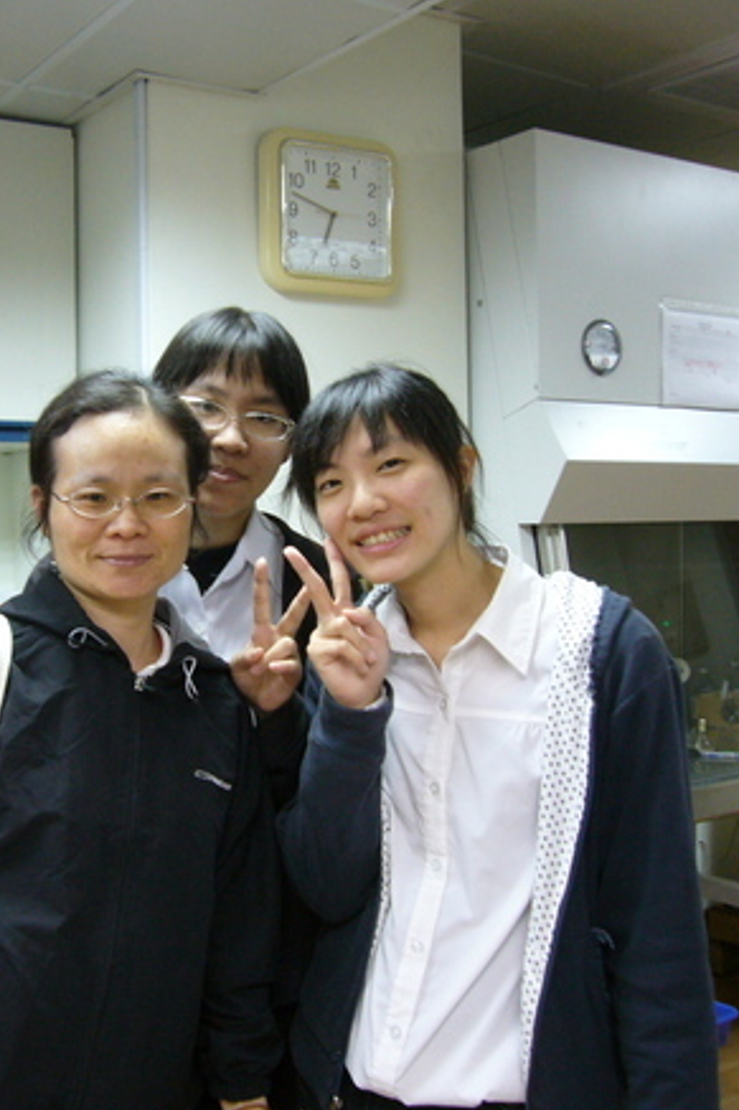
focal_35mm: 40
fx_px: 1233
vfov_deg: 48.5
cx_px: 127
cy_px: 554
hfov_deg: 32.3
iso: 160
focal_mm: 4.6
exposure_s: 1/15
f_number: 2.8
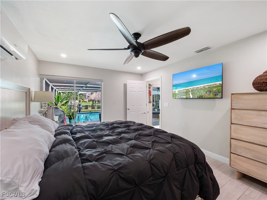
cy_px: 100
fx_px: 108
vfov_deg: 85.7
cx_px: 134
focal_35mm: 14
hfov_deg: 102.1
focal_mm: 7
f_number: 7.1
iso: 200
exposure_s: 1/3
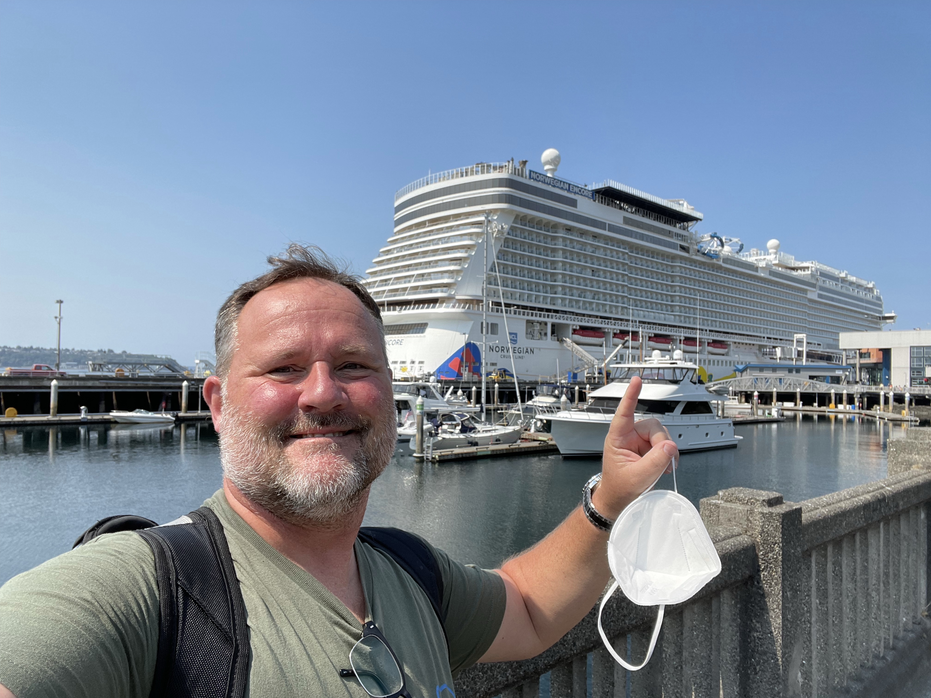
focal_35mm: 23
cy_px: 349
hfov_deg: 73.9
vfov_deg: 58.9
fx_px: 619
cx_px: 466
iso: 25
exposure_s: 1/1038
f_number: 2.2
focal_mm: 2.71
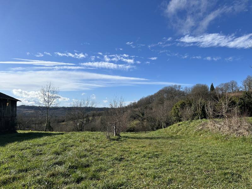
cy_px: 94
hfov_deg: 67.3
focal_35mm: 26
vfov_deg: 53.1
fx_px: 189
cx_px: 126
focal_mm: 5.7
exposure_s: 1/5076
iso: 50
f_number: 1.5
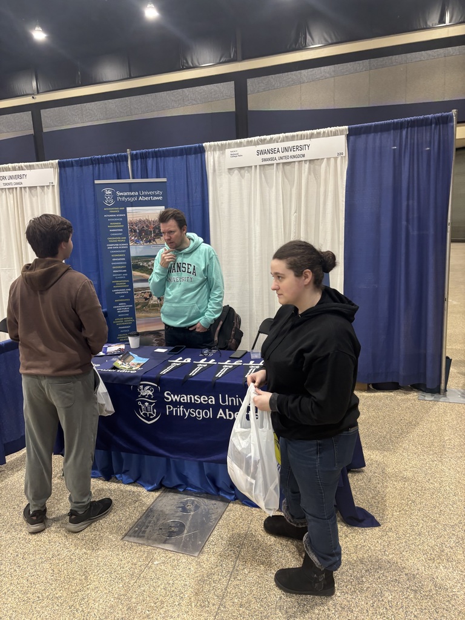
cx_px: 232
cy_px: 310
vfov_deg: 67.3
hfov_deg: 53.1
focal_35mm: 26
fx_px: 466
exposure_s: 1/60
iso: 160
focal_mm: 5.96
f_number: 1.6
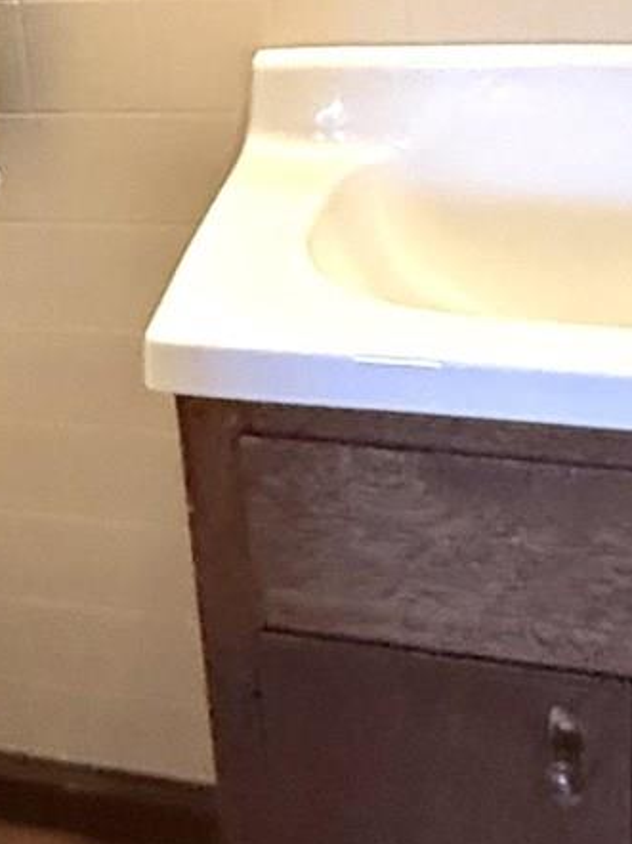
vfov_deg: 26.1
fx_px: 1779
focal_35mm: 73
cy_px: 134
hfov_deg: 19.1
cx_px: -115
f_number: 2.2
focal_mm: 2.22
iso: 800
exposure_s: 1/60
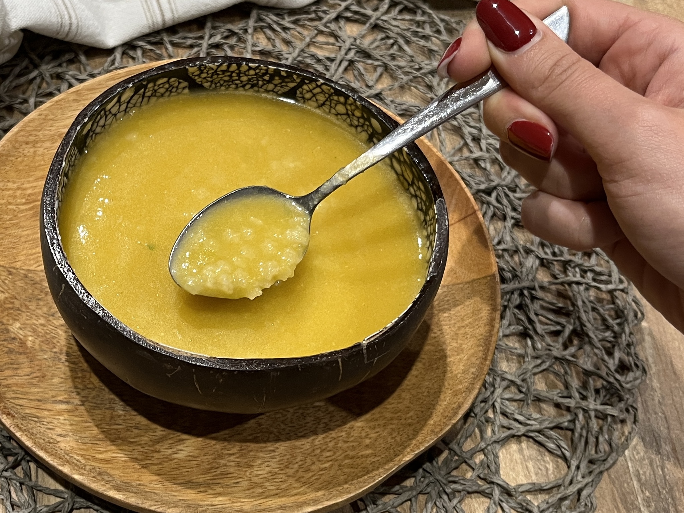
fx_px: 514
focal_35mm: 26
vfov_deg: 53.1
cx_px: 342
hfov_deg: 67.3
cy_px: 256
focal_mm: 5.1
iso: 125
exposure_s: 1/50
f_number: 1.6
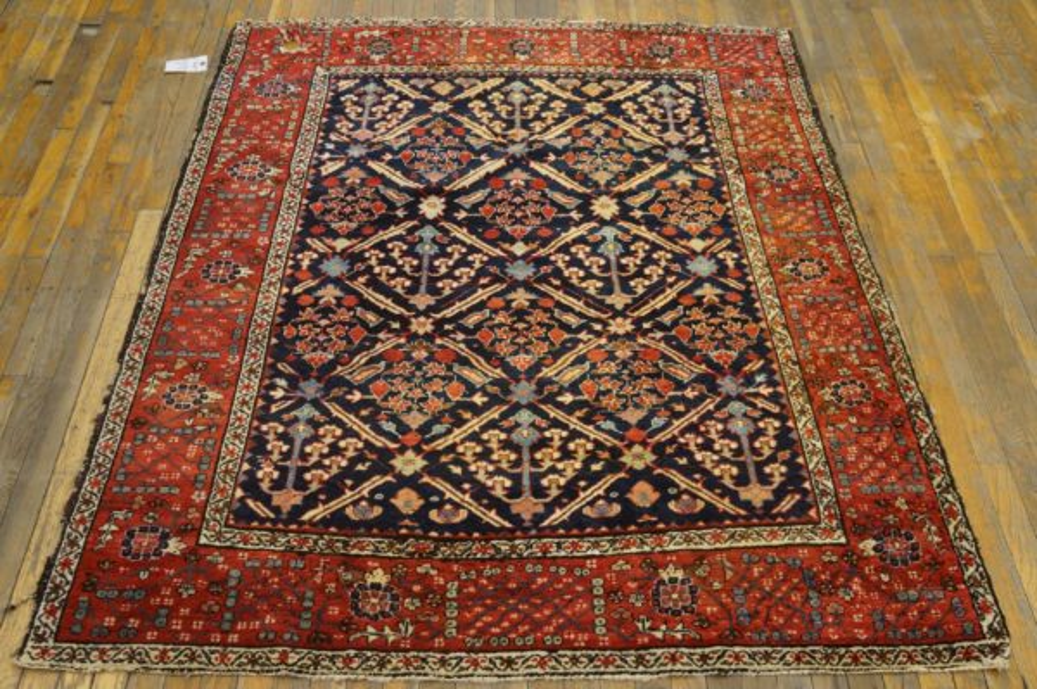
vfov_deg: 41.6
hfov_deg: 59.5
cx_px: 518
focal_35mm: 32
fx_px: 907
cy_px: 344
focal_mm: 21
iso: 800
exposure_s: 1/60
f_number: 4
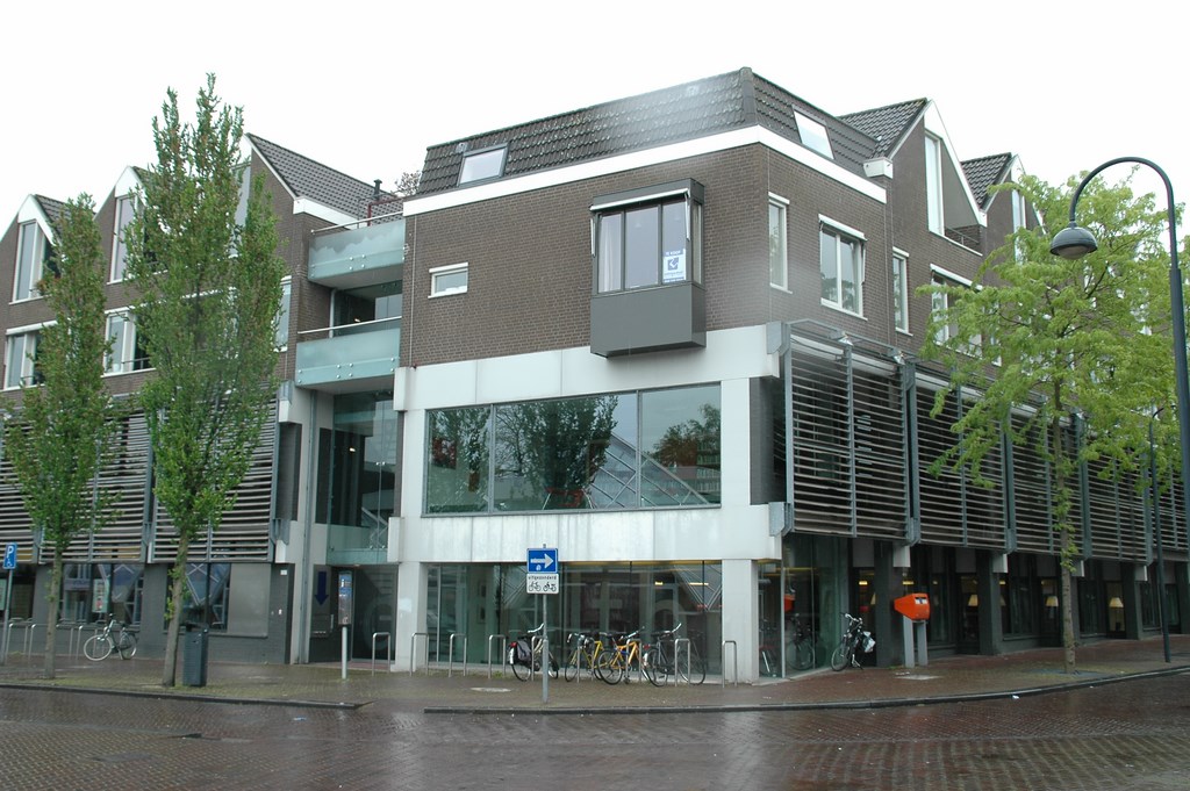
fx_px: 1239
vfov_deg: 35.4
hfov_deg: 51.3
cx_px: 595
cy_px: 396
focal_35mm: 38
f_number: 8
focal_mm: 25
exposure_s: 1/250
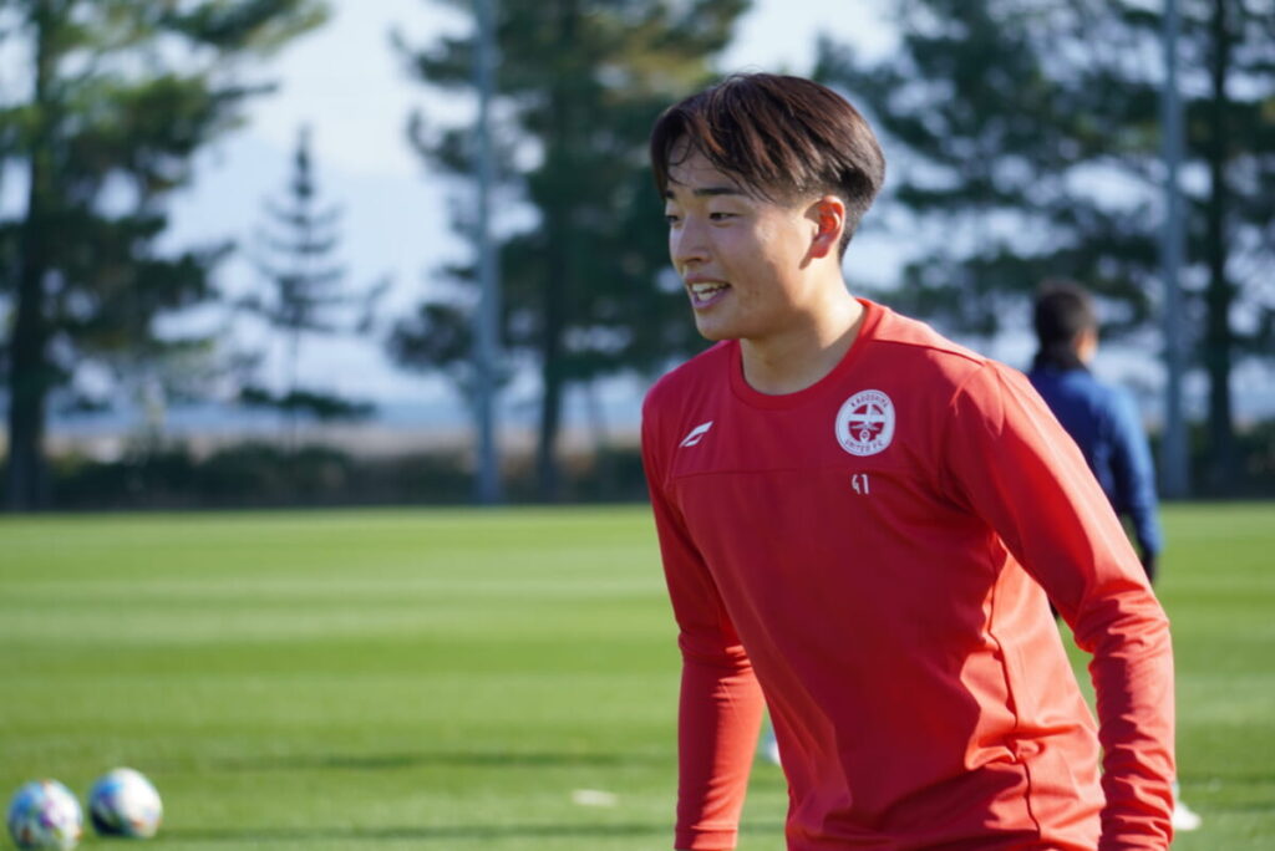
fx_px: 7760
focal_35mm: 219
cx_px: 638
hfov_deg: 9.4
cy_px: 426
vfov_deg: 6.3
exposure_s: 1/250
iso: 125
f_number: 5.6
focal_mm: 146
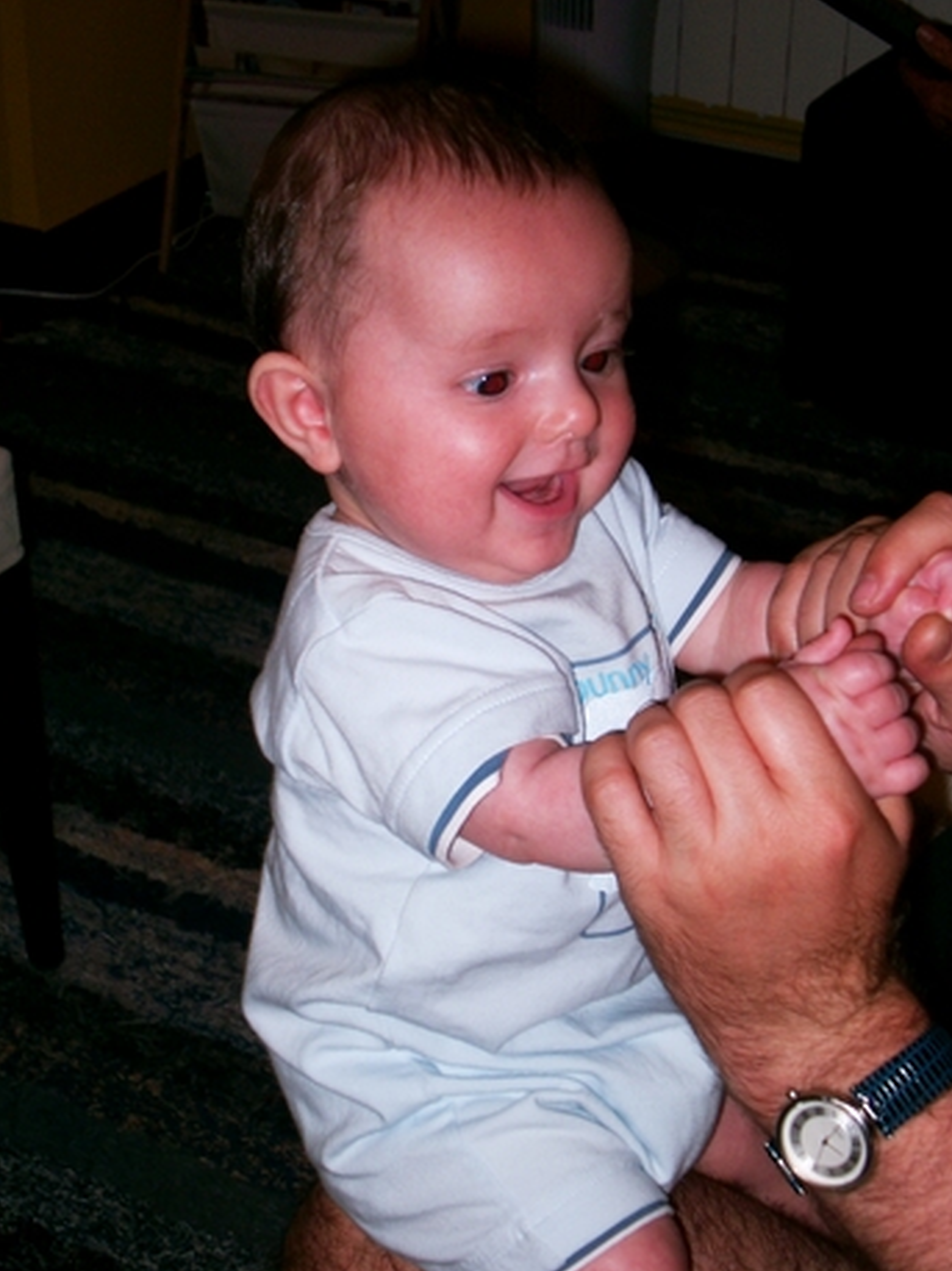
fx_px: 2386
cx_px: 464
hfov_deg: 22.6
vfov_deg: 29.8
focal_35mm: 65
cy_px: 613
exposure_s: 1/60
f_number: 3.4
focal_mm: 12.6
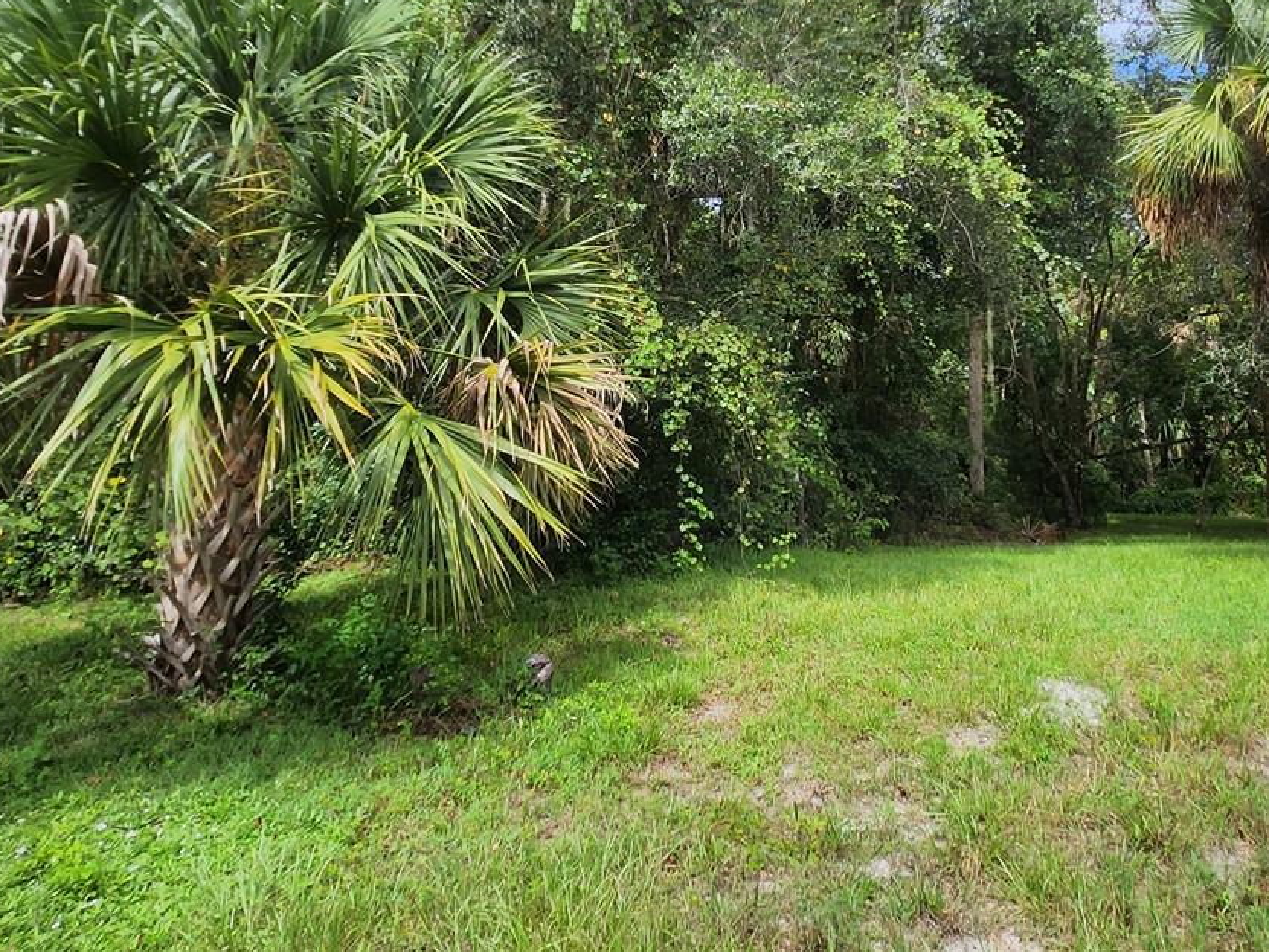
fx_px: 916
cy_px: 240
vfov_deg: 52.5
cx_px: 790
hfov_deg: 68.4
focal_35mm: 25
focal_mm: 1.74
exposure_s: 1/1151
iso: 32
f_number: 2.2
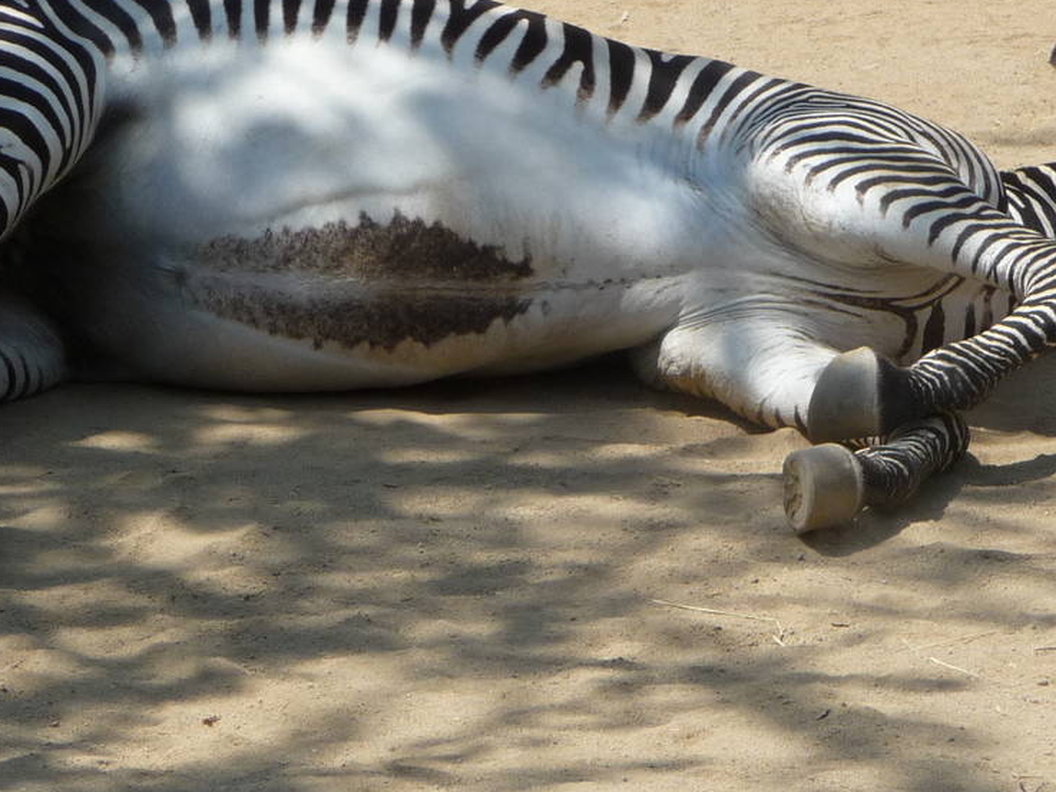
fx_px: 9336
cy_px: 301
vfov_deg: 4.9
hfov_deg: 6.5
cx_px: 507
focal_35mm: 306
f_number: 4.8
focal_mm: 24.1
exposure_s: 1/640
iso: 100
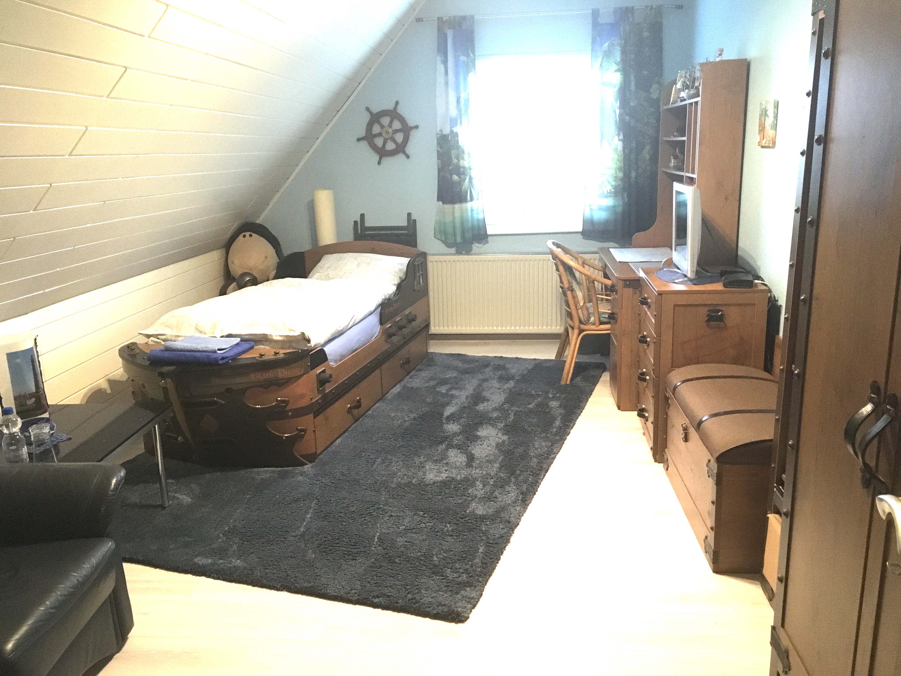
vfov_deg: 48.2
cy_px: 338
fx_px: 755
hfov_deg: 61.7
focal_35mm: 29
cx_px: 450
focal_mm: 4.15
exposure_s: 1/17
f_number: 2.2
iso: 320
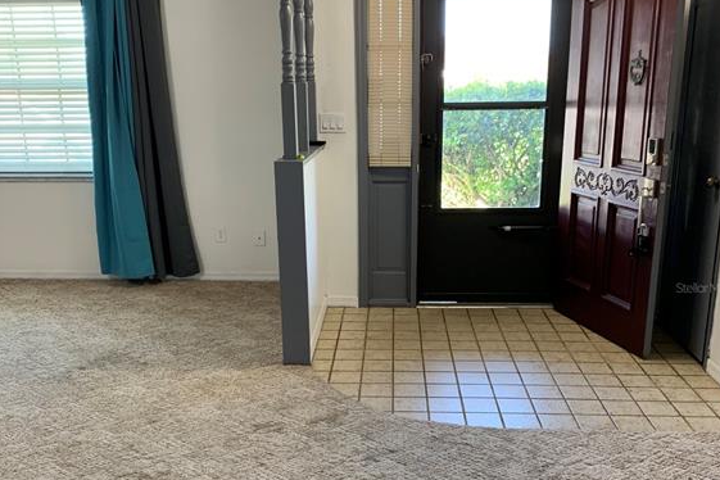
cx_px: 364
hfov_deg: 51.9
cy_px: 287
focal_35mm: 37
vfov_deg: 35.8
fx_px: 740
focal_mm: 4.25
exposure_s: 1/60
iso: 100
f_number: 1.8
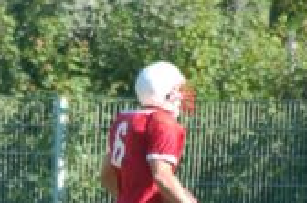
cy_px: 198
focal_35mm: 1213
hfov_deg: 1.7
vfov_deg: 1.1
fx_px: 10315
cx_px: 34
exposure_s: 1/500
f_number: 5.6
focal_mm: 300
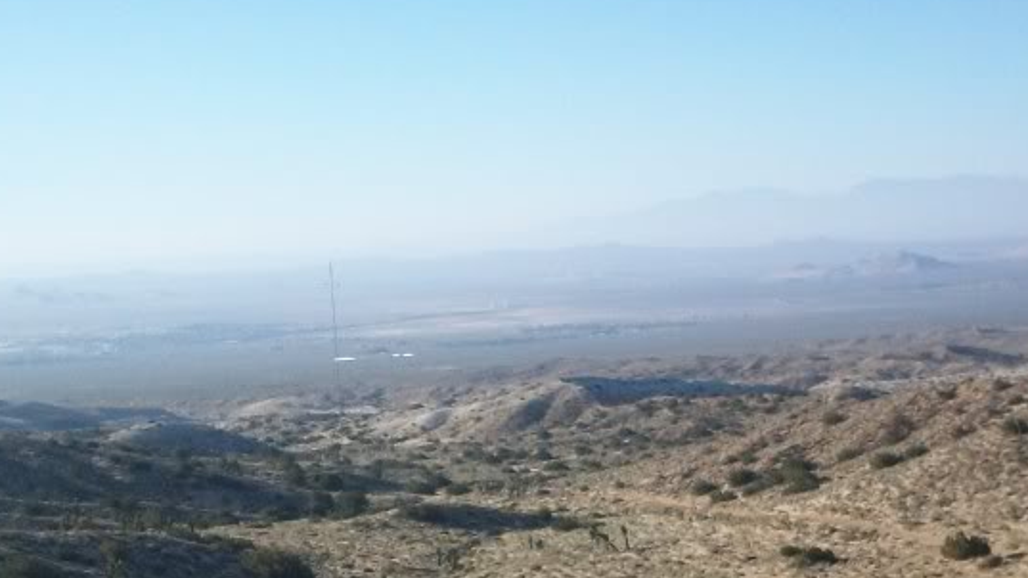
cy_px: 584
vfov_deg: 15.0
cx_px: 528
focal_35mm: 79
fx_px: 2153
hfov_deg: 26.8
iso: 80
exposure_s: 1/500
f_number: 4.5
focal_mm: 6.3
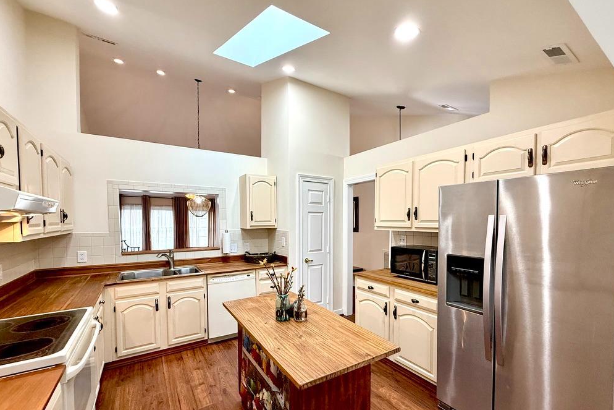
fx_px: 256
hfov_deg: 100.4
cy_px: 223
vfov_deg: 77.2
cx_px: 303
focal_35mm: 15
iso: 160
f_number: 2.2
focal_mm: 2.22
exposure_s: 1/120
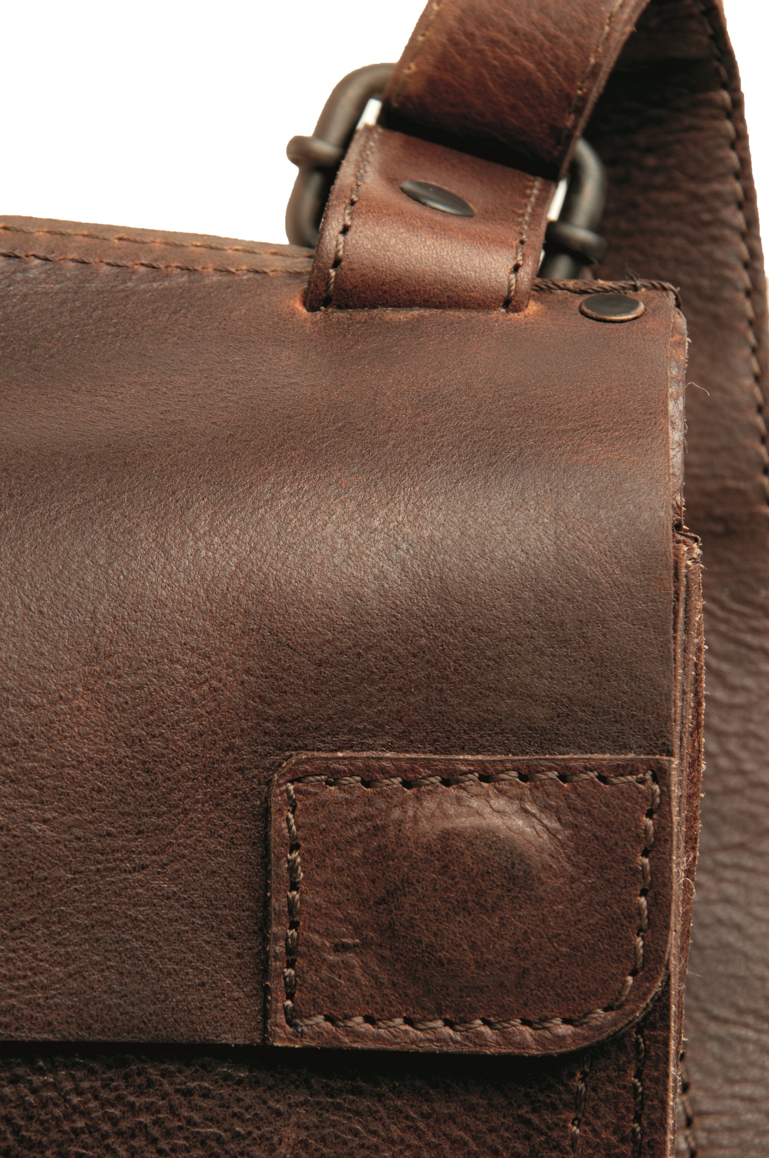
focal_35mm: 158
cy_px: 579
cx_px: 384
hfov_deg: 8.7
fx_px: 5059
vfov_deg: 13.1
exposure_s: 1/5
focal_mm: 105
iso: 100
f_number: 11
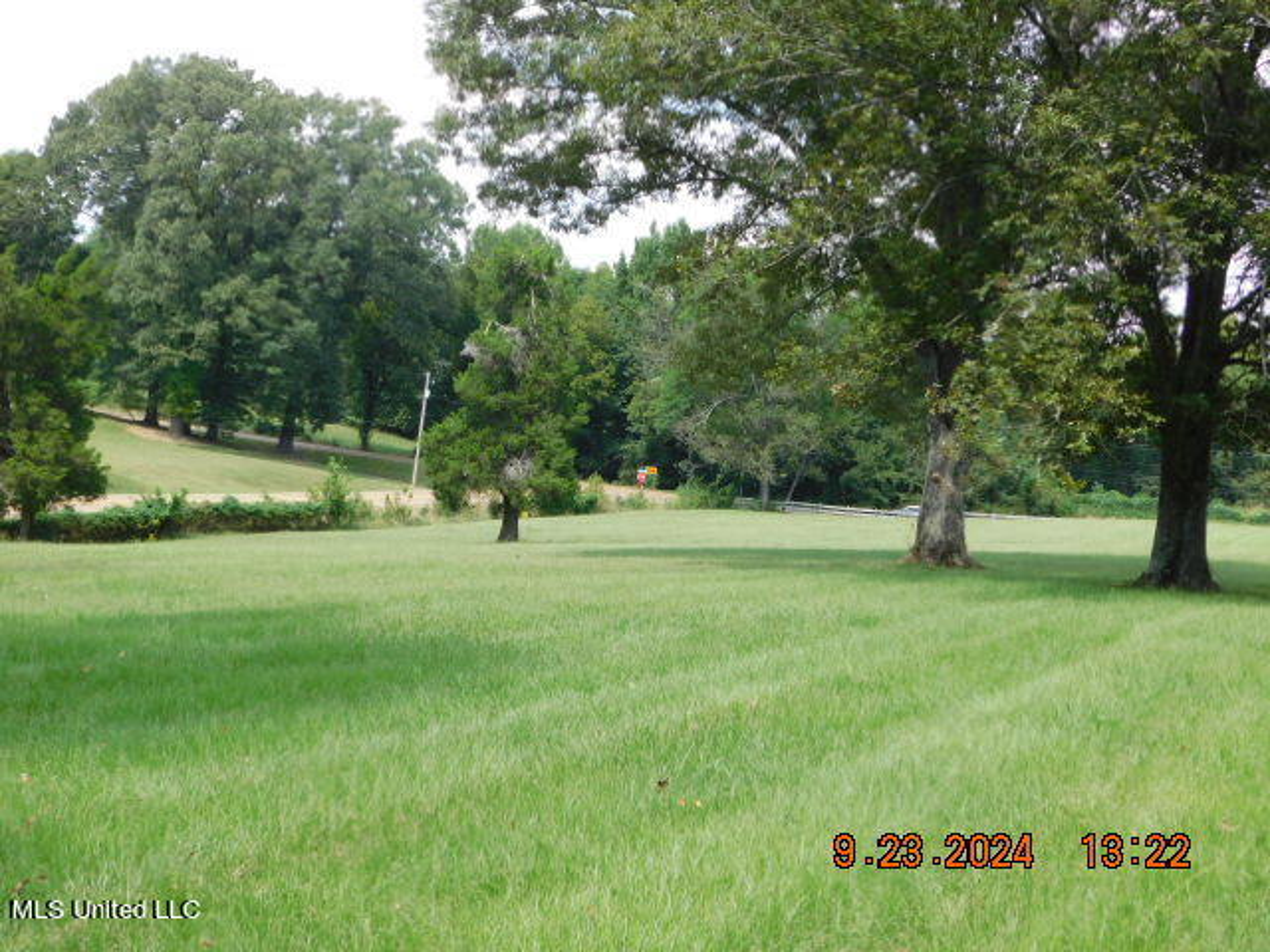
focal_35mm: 45
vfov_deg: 32.2
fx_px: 1651
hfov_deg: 42.1
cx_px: 635
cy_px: 476
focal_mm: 8
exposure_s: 1/400
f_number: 3.7
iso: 125
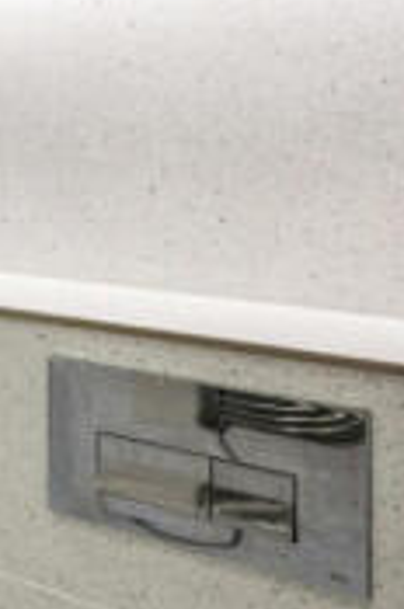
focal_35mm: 60
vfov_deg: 32.8
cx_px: -730
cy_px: 148
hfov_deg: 12.5
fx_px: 1014
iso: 500
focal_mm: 16
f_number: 11
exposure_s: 1/15
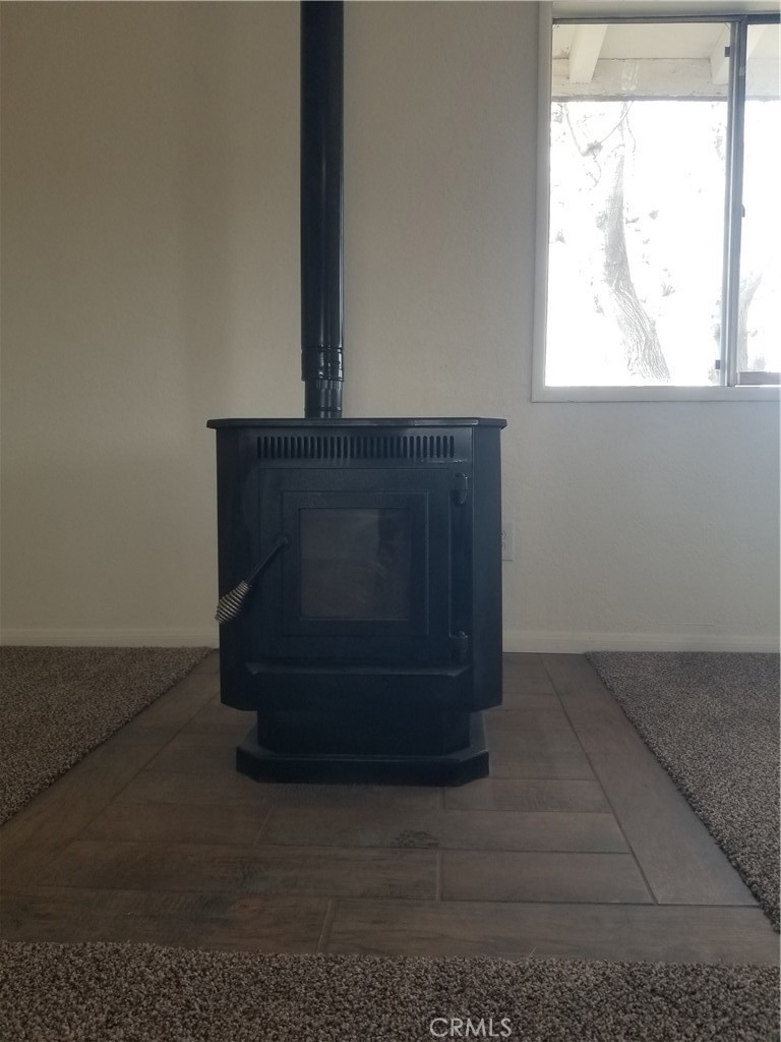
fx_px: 782
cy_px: 521
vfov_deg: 67.3
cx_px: 390
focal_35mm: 26
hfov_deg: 53.1
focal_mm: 4.25
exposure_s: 1/120
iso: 80
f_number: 1.7
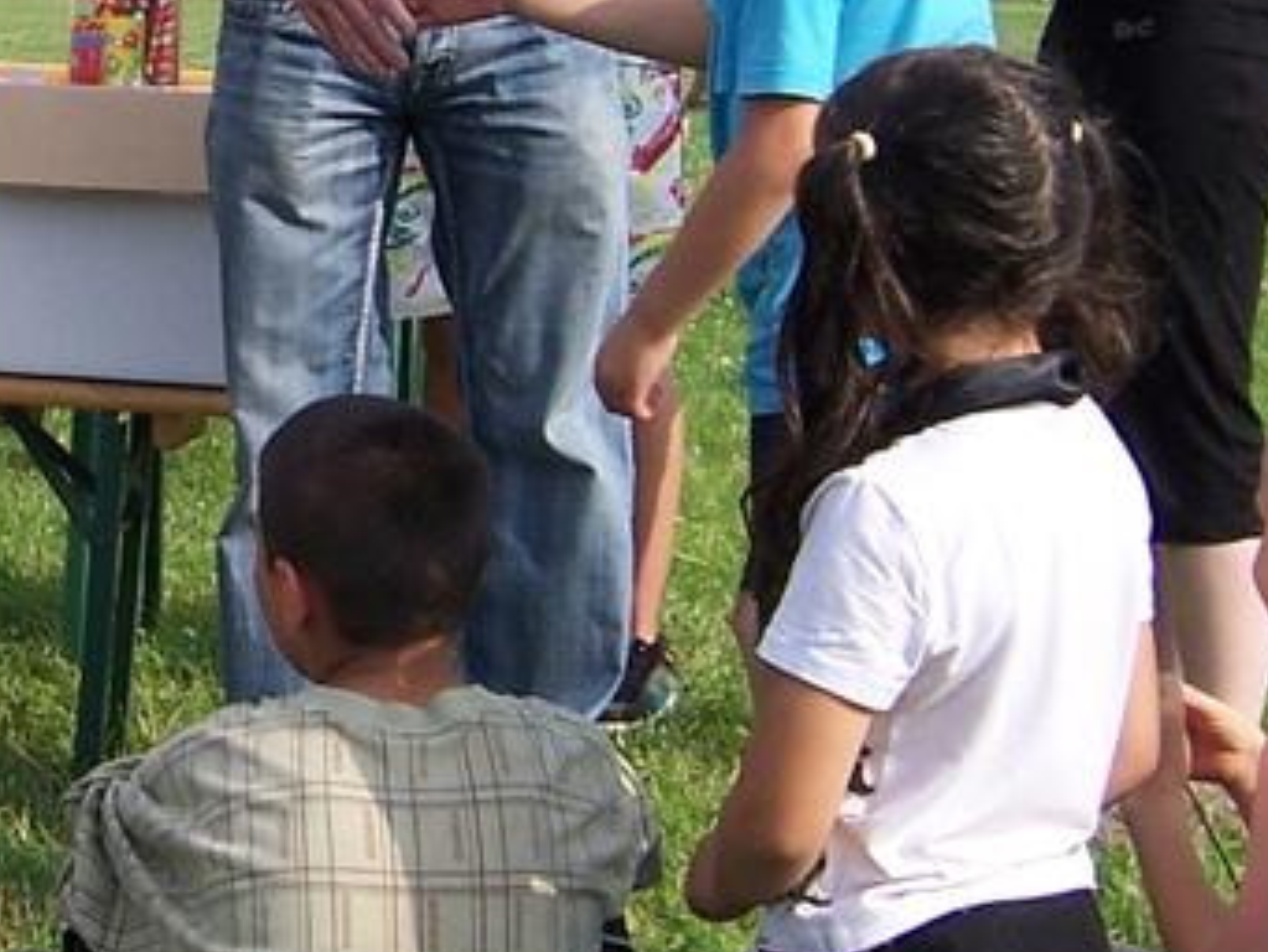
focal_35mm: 99
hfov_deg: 18.9
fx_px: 3628
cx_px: -167
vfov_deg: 14.8
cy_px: 175
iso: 80
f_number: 3.4
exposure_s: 1/750
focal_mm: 5.5
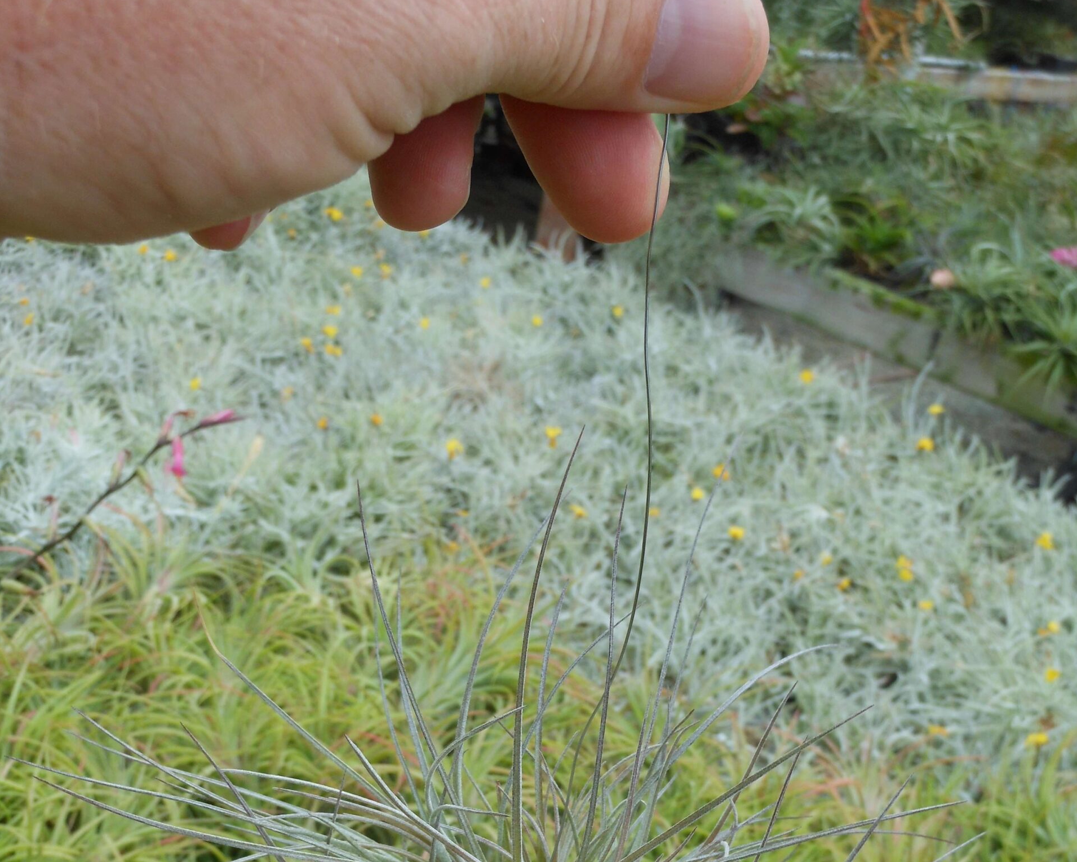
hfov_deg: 36.7
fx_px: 1626
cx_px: 540
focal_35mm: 51
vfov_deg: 28.9
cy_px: 718
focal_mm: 6.9
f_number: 4.3
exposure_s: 1/100
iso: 80
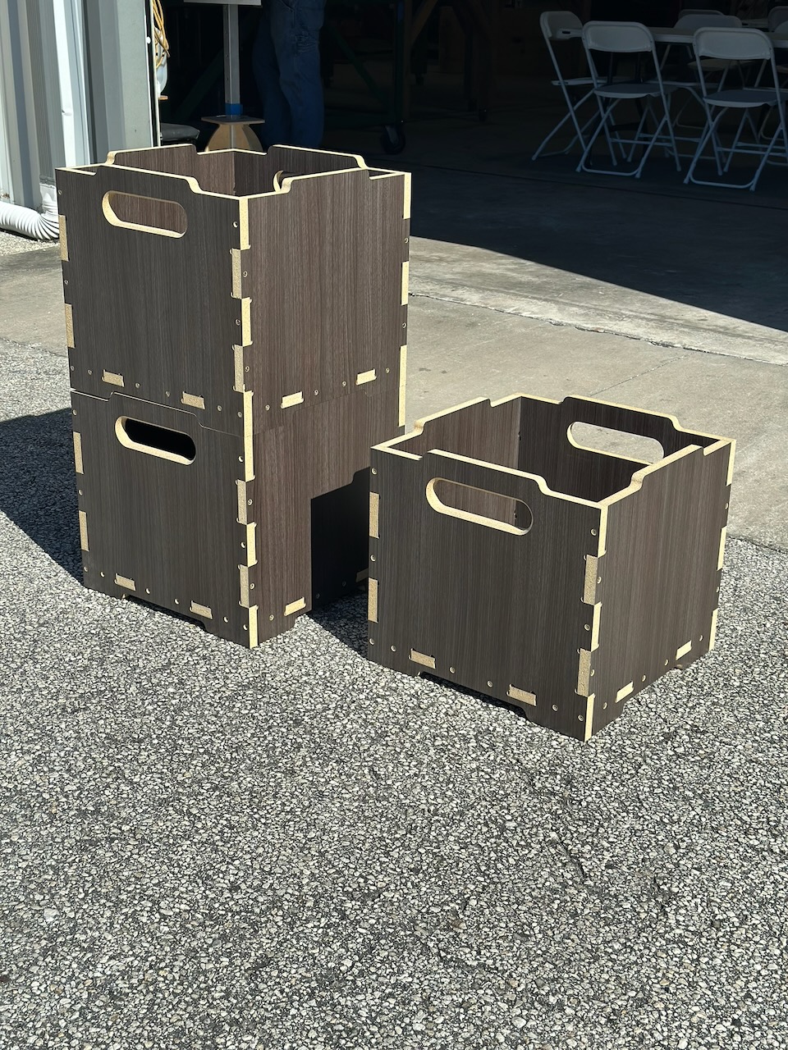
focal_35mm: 48
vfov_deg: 39.7
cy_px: 525
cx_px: 394
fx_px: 1457
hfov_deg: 30.3
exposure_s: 1/4367
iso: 80
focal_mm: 6.86
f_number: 1.78
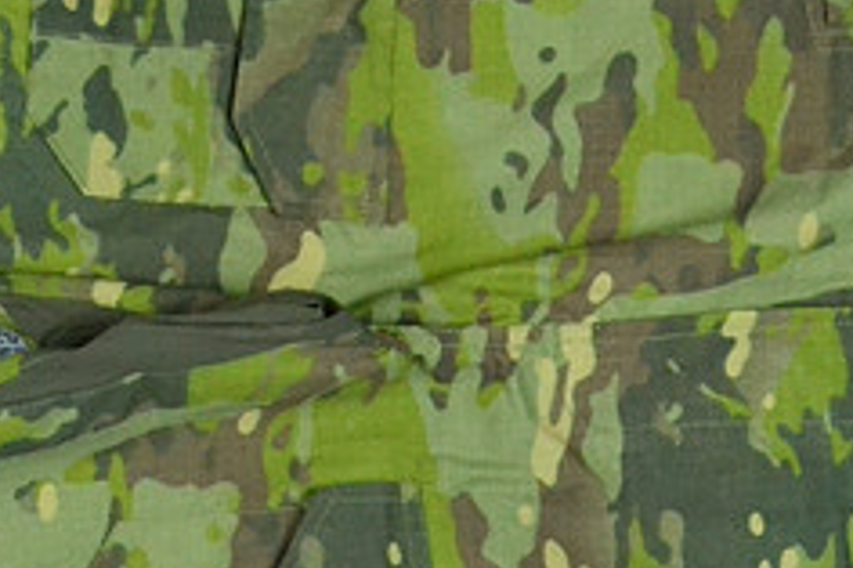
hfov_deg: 12.3
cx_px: -224
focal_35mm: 163
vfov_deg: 8.4
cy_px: 367
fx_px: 3859
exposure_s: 1/125
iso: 3200
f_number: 8
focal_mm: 32
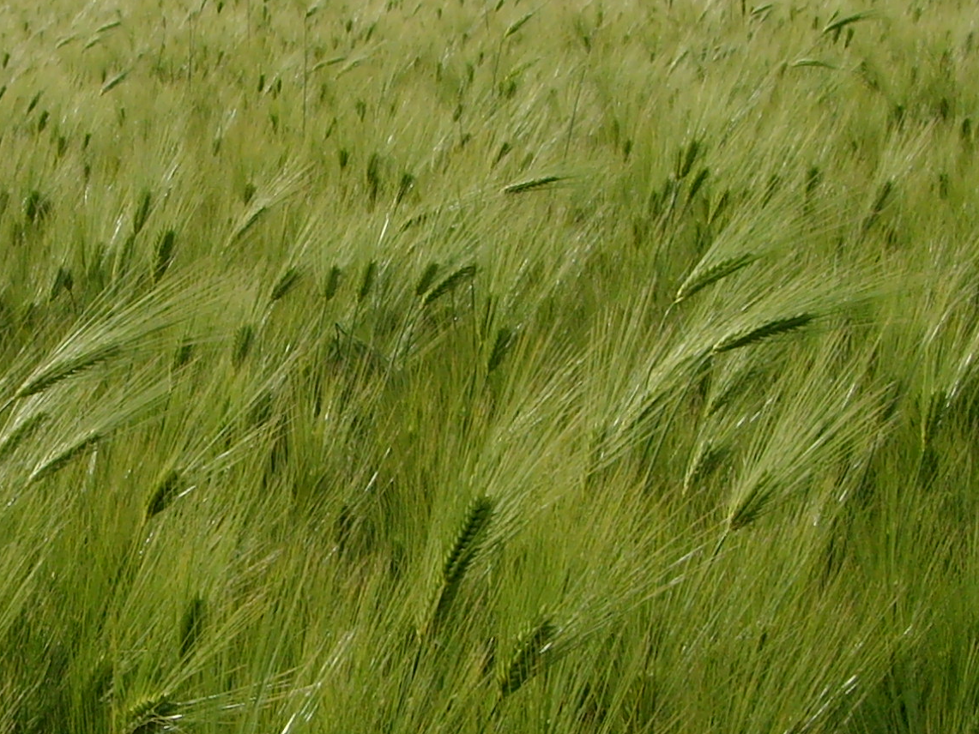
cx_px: 175
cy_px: 464
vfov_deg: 14.1
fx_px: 2970
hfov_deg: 18.5
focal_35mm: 105
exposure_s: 1/500
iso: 80
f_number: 6.3
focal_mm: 6.6
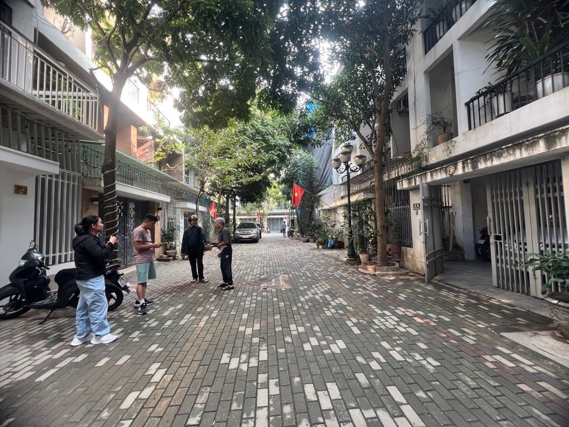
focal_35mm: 13
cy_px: 214
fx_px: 214
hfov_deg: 106.2
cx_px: 284
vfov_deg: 89.9
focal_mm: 1.57
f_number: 1.8
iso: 100
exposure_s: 1/99
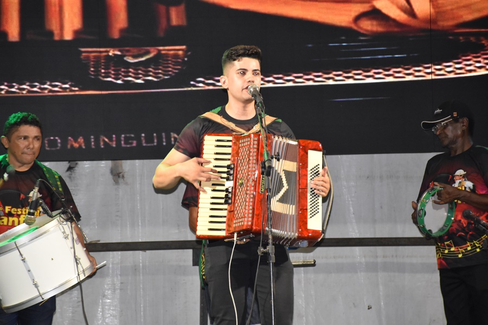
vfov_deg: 6.5
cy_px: 162
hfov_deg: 9.8
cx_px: 244
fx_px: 2846
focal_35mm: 210
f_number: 5.6
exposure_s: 1/60
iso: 3200
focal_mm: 140
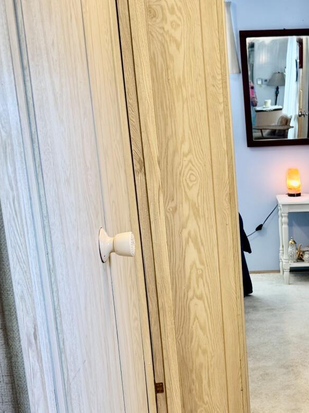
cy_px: 298
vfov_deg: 31.3
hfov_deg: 22.8
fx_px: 726
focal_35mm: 61
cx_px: 328
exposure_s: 1/60
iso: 160
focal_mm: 6.76
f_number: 1.78
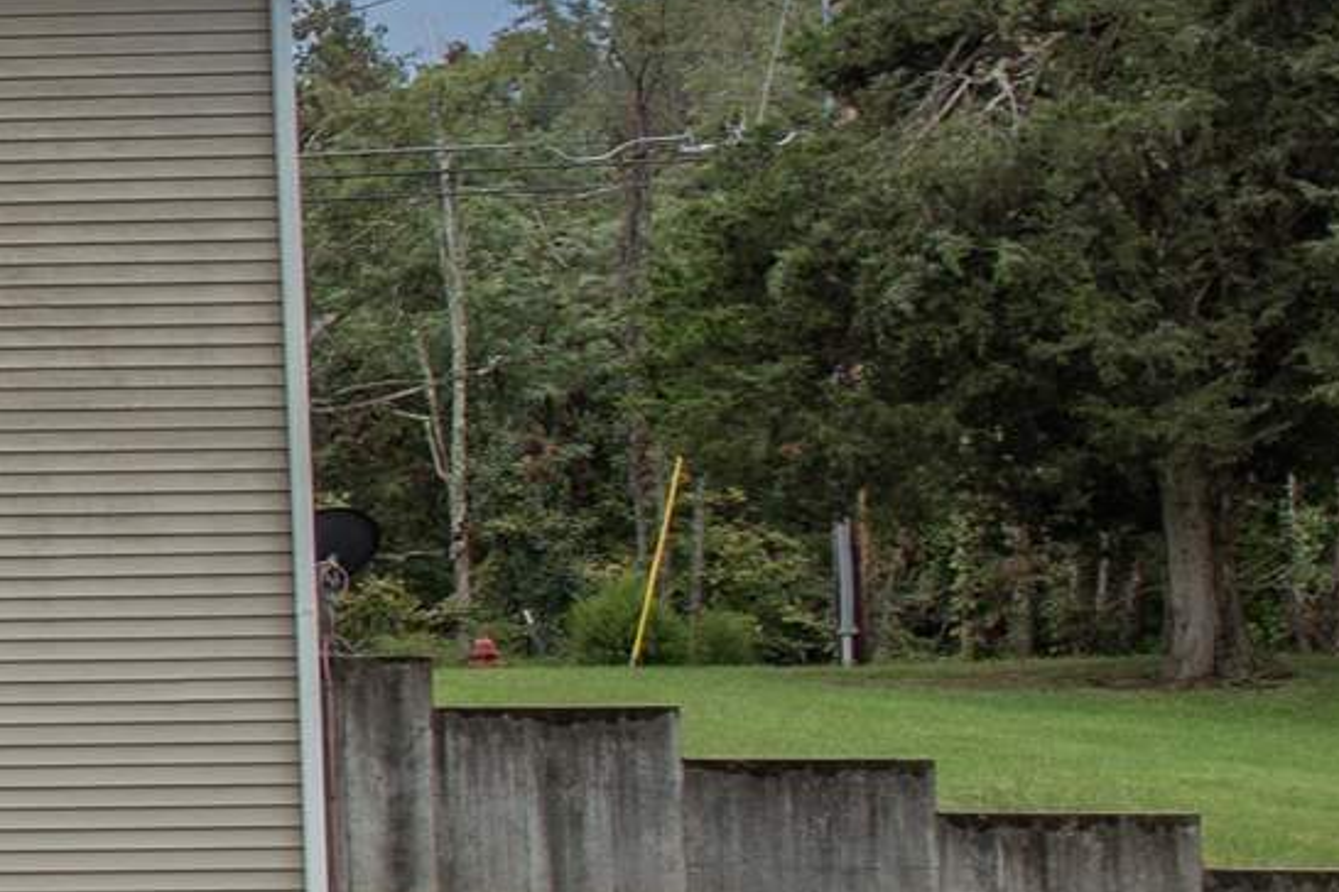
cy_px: 407
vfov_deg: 10.2
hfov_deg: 11.4
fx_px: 5021
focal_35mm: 135
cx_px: -2239
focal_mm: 24
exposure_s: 1/125
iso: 100
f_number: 5.6
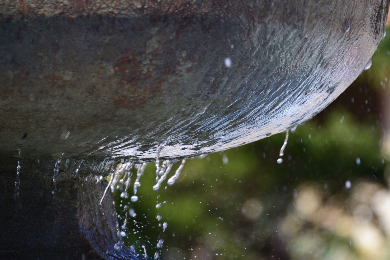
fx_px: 3414
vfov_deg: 4.4
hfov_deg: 6.5
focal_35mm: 315
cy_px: 130
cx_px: 239
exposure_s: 1/500
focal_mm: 230
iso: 200
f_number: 5.6
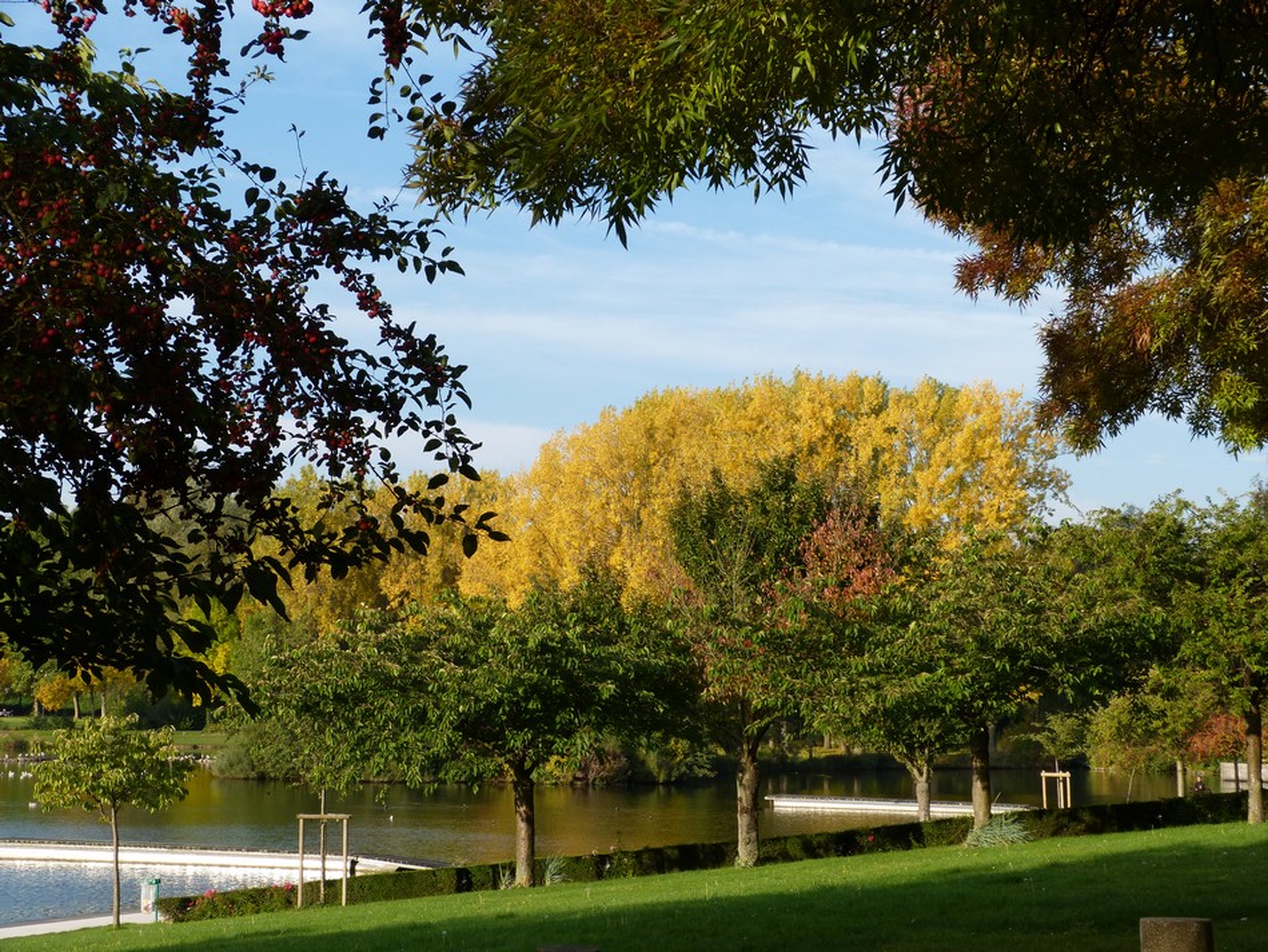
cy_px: 476
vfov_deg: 21.6
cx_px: 634
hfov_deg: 28.6
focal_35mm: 68
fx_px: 2492
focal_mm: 12.1
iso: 100
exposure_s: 1/500
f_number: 4
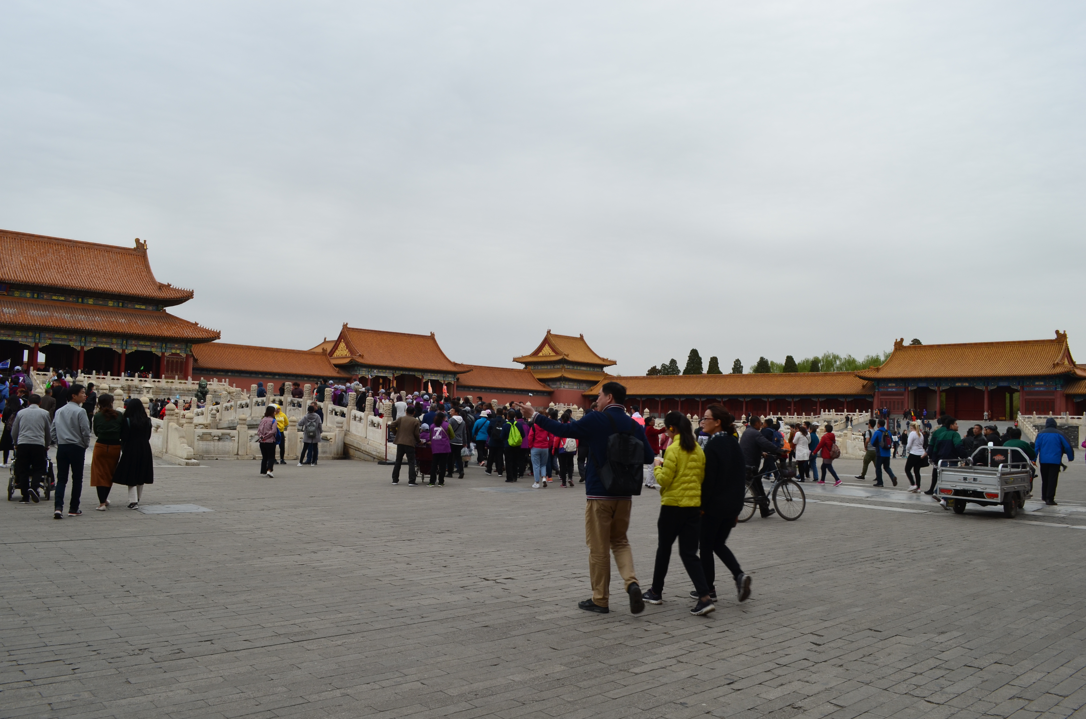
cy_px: 360
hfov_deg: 67.5
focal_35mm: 27
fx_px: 813
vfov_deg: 47.7
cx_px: 543
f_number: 10
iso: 200
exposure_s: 1/60
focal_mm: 18
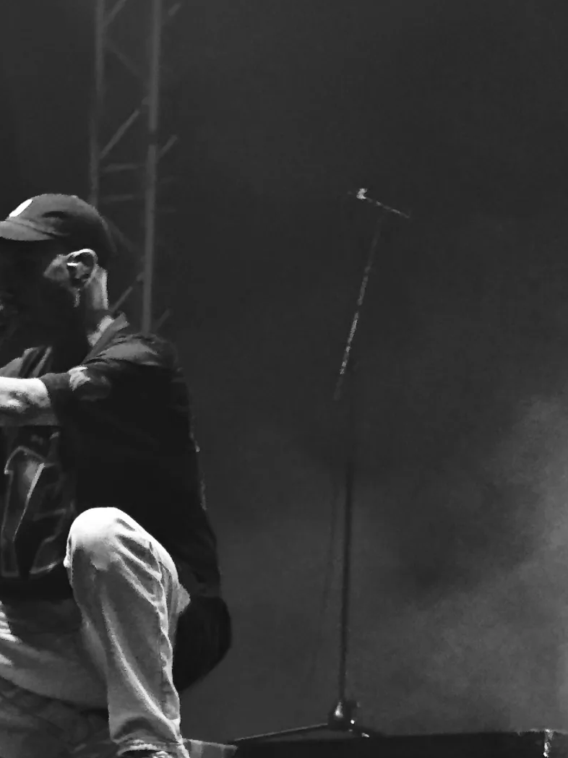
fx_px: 4116
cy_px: 306
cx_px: 275
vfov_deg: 10.5
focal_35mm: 188
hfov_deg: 7.9
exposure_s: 1/15
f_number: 2.8
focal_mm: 9
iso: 640
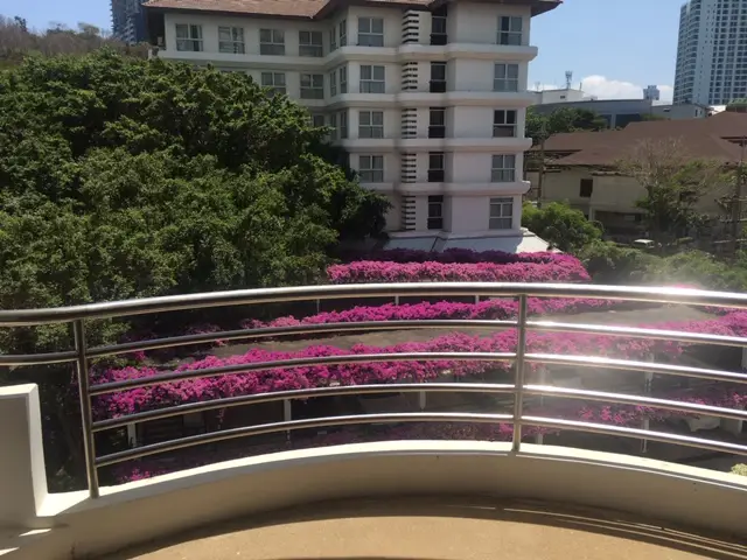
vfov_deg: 48.2
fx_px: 626
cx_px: 374
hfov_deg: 61.7
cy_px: 280
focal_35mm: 29
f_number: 2.2
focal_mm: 4.15
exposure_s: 1/2024
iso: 25
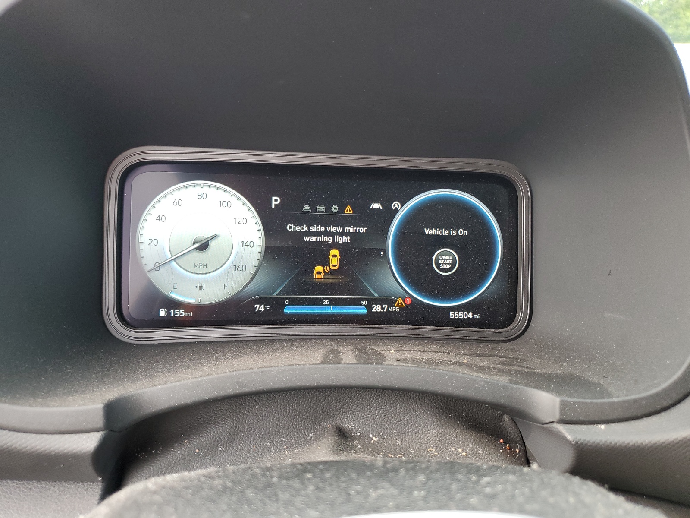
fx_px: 518
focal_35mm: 26
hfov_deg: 67.3
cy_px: 259
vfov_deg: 53.1
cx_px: 345
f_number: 1.5
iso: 81
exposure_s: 1/120
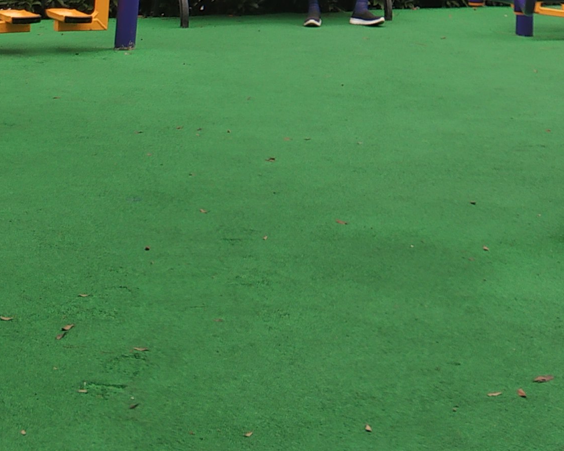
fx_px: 1586
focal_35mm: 95
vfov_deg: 14.9
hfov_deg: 19.8
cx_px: 499
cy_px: -258
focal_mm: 3.82
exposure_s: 1/231
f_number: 1.8
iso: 106
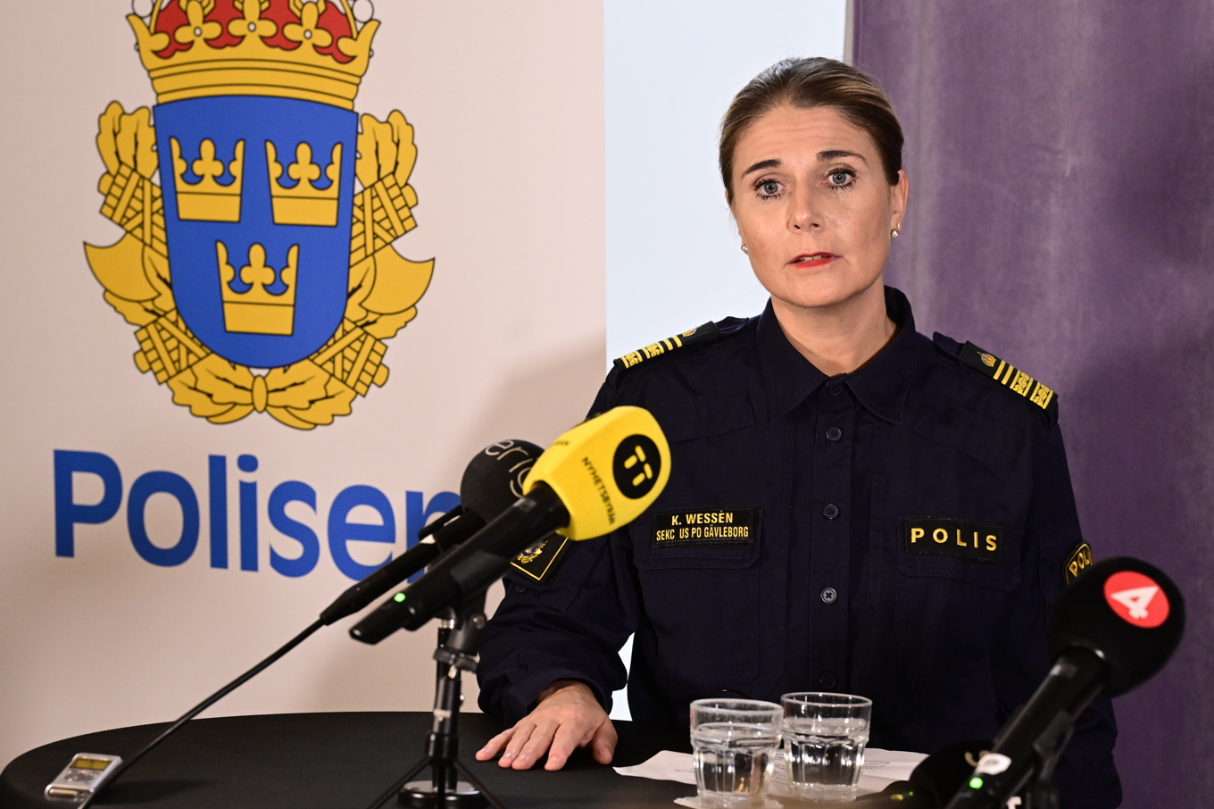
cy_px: 404
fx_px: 4045
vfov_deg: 11.4
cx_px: 607
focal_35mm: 120
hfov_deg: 17.1
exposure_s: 1/100
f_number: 5.6
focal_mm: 120
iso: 2500
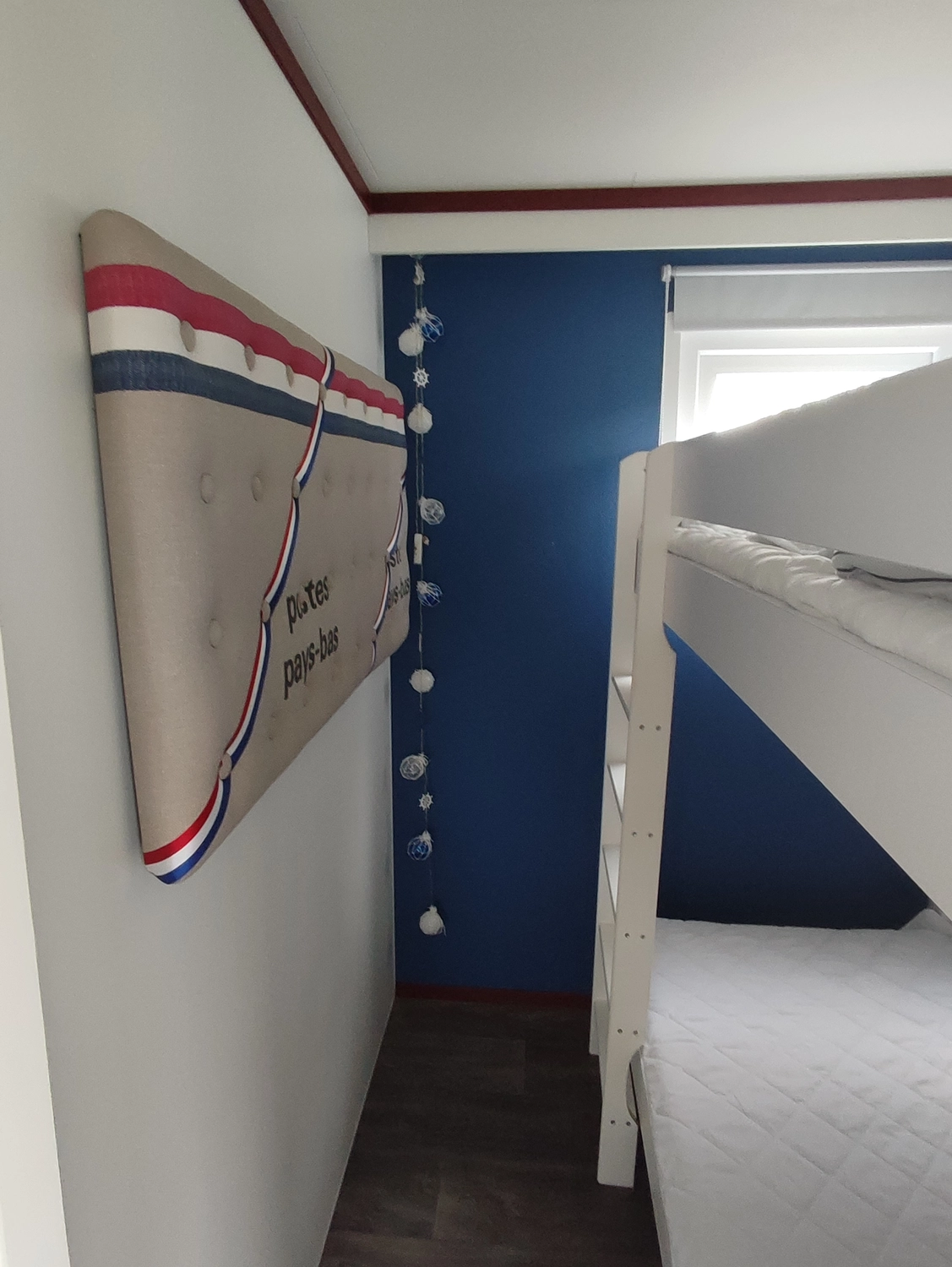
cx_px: 476
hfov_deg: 78.2
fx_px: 586
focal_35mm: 16
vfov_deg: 94.5
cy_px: 634
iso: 459
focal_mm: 1.65
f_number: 2.2
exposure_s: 1/33
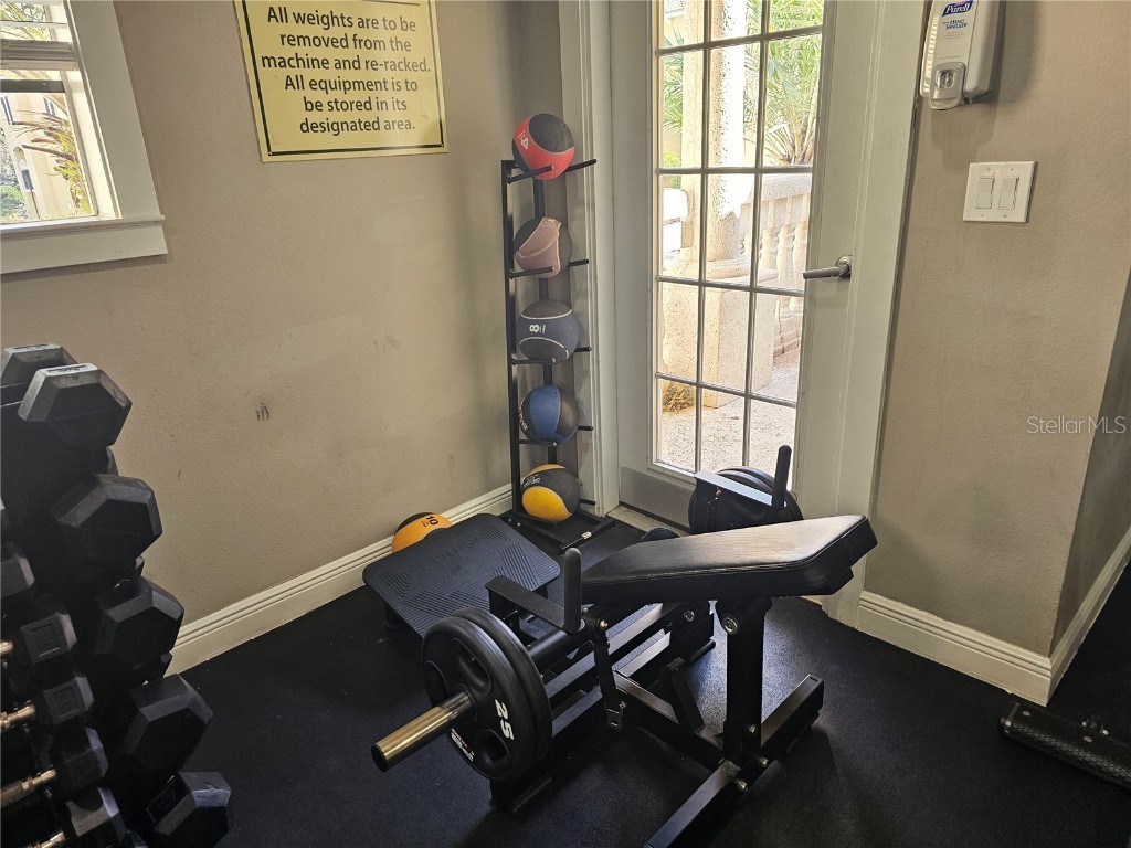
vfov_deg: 58.9
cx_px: 566
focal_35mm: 23
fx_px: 751
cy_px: 424
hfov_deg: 73.9
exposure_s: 1/120
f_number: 1.7
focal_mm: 6.3
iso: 200
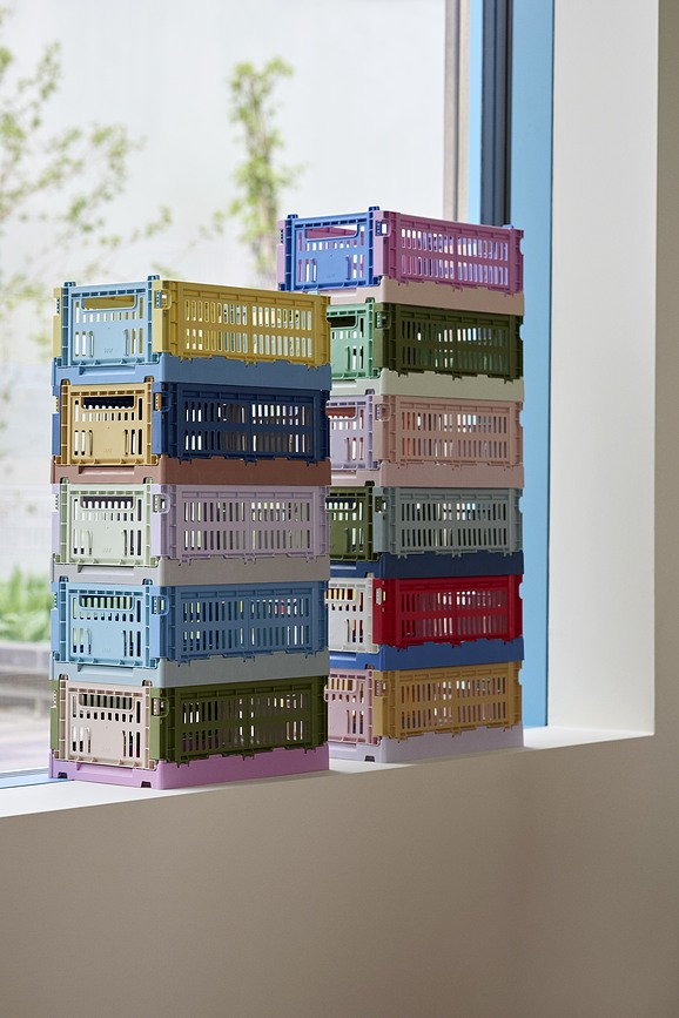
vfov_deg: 23.9
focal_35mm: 85
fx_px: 2405
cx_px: 340
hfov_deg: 16.1
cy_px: 509
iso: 400
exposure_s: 1/200
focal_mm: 85
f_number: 5.6
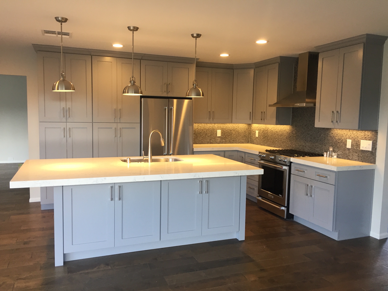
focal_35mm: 29
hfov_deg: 61.7
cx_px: 194
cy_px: 146
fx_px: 325
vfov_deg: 48.2
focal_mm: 4.15
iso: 40
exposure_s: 1/30
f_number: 2.2
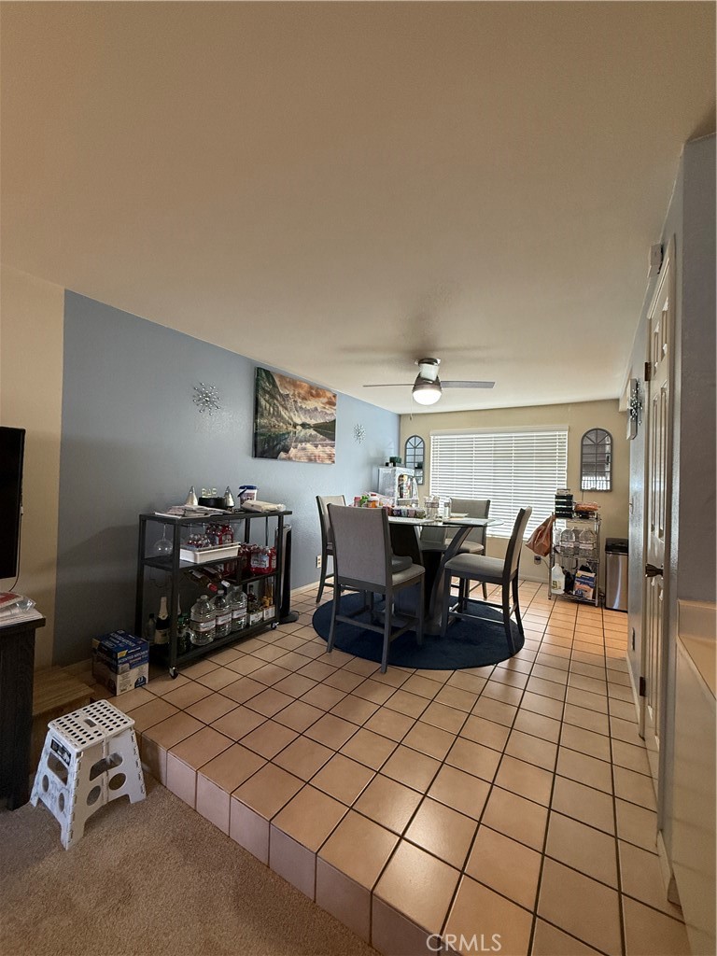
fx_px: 387
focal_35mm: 14
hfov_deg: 85.7
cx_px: 358
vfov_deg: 102.1
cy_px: 478
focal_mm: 2.22
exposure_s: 1/120
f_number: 2.2
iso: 250
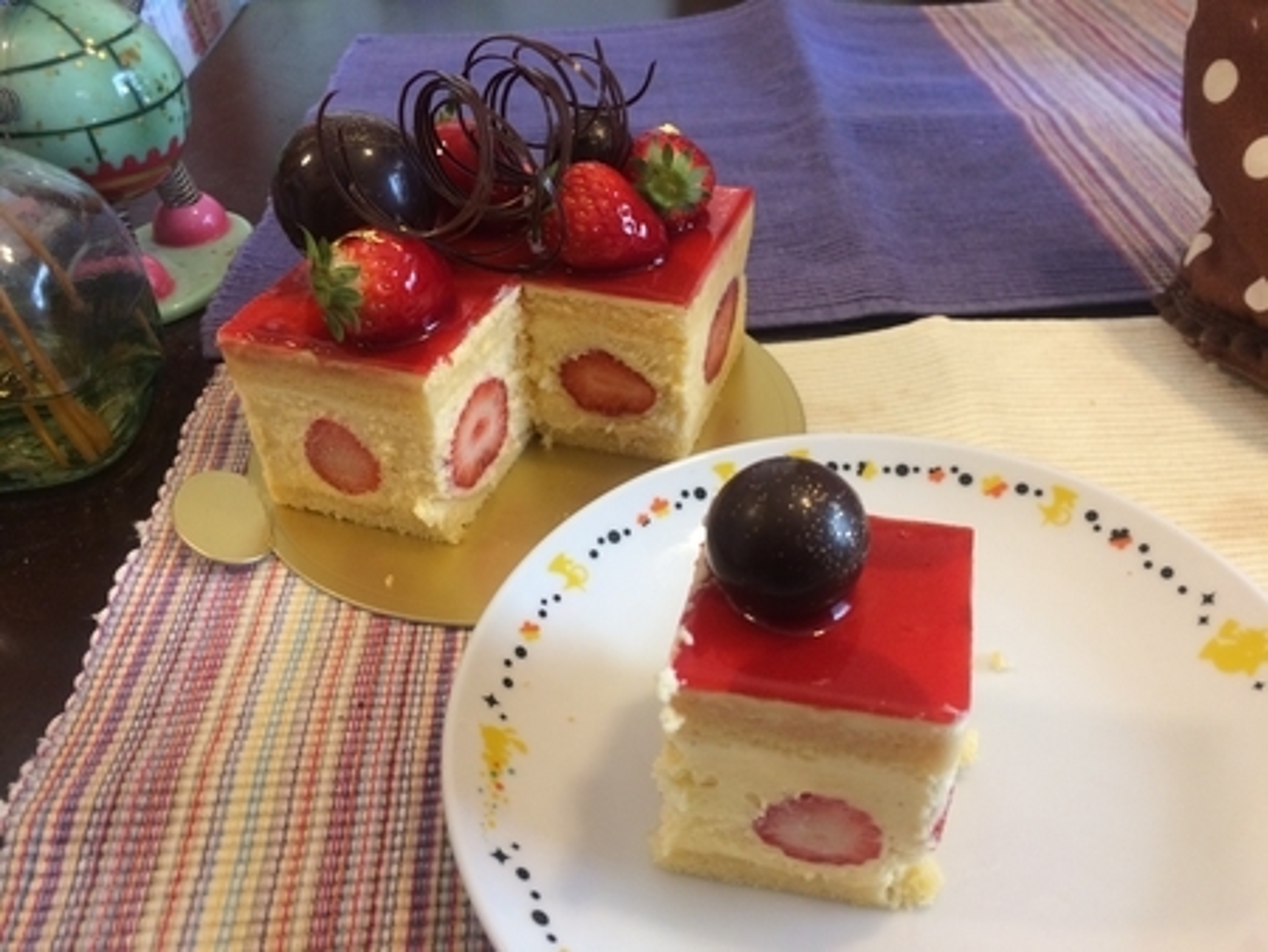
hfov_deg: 61.6
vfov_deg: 48.3
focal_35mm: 29
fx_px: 1063
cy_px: 476
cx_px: 634
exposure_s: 1/33
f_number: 2.2
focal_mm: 4.15
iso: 160
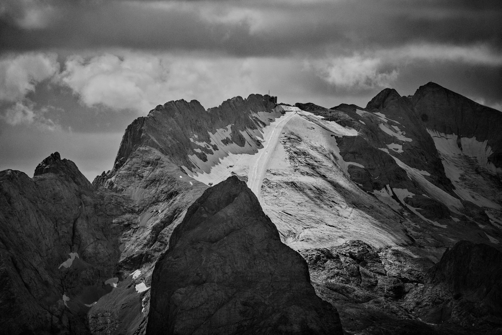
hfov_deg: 5.2
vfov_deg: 3.4
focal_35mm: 400
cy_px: 168
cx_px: 251
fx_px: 5577
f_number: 6.3
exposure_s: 1/3200
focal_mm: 400
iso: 250
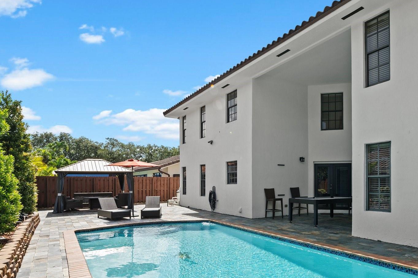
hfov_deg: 73.0
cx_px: 250
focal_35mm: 24
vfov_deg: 51.5
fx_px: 278
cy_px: 197
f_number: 8
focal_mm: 16
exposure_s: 1/400
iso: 200
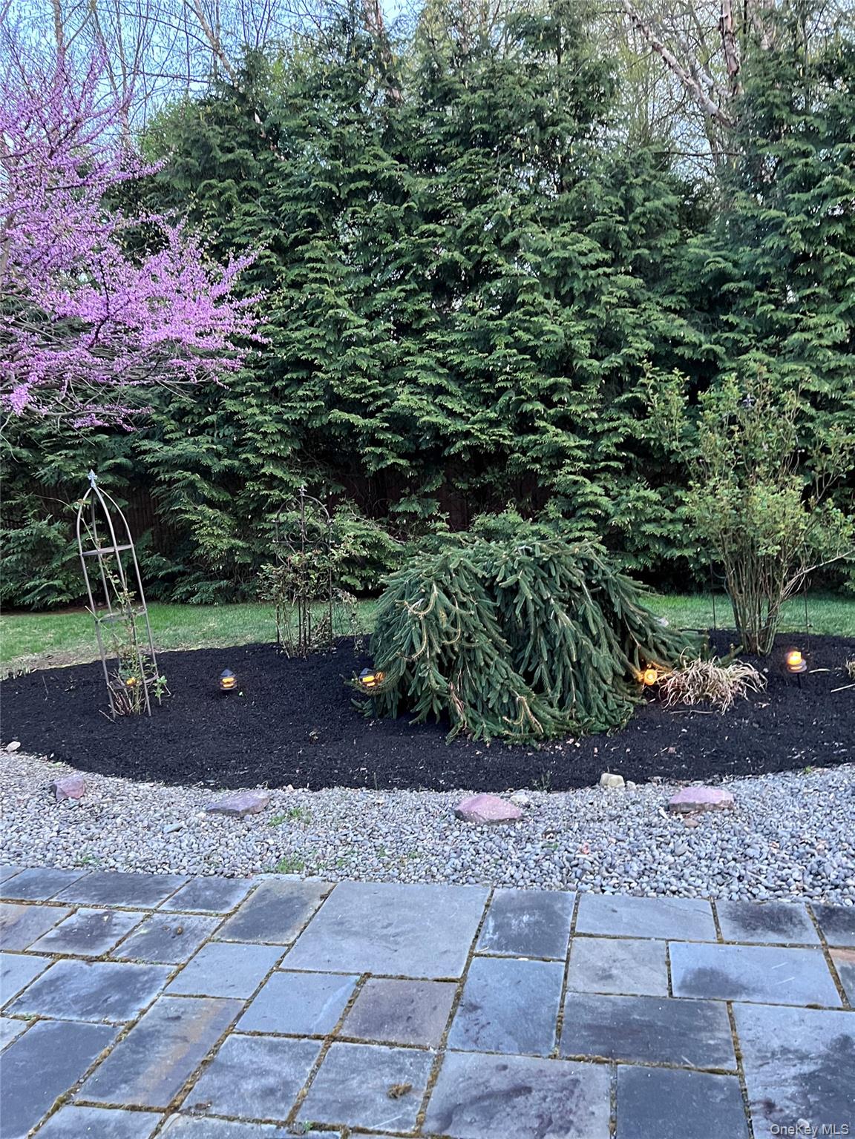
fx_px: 856
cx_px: 428
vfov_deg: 67.3
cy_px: 570
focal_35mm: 26
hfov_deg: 53.1
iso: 400
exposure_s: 1/60
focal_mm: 5.7
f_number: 1.5
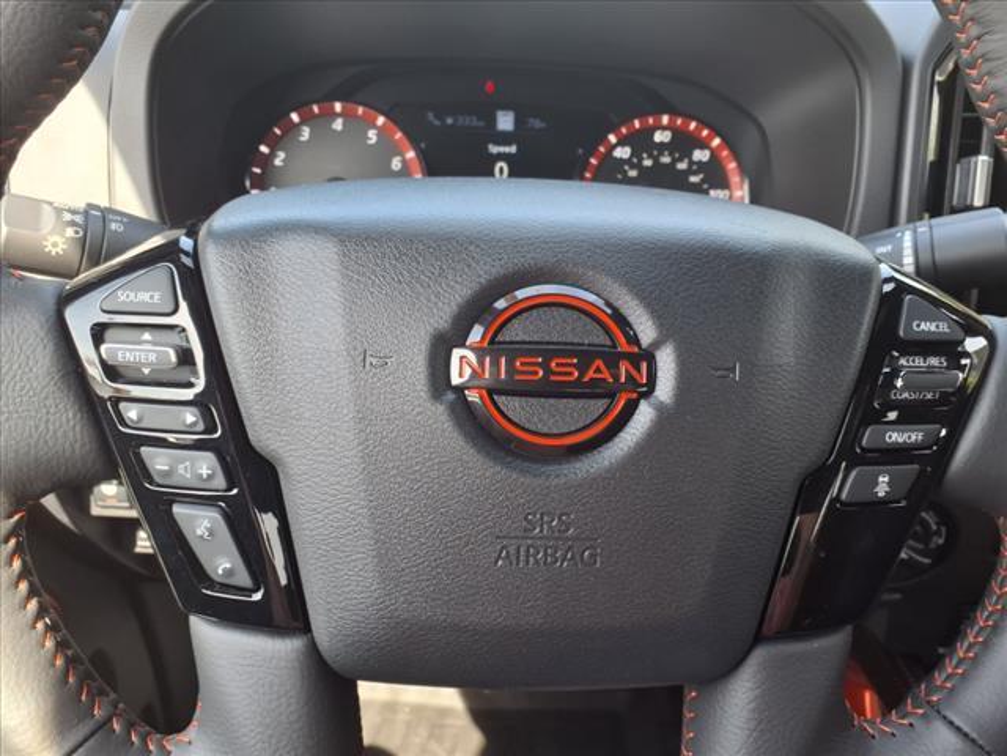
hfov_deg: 65.3
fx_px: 785
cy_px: 378
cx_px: 504
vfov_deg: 51.4
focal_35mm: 27
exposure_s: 1/120
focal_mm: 3.58
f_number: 1.9
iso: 50
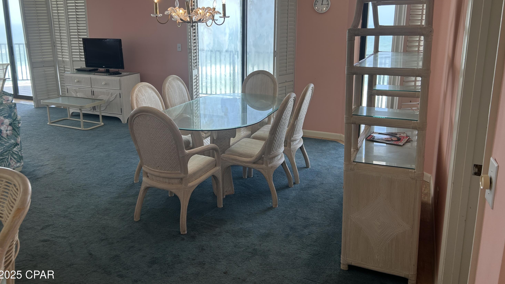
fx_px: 388
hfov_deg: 66.1
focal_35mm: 29
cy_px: 99
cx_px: 248
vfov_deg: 39.8
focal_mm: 5.7
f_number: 1.5
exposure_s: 1/224
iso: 40
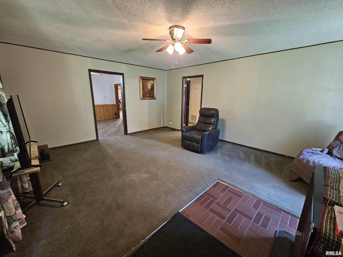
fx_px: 129
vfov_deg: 89.9
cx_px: 172
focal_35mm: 13
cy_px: 128
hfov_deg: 106.2
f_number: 2.2
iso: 640
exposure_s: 1/30
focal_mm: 2.2
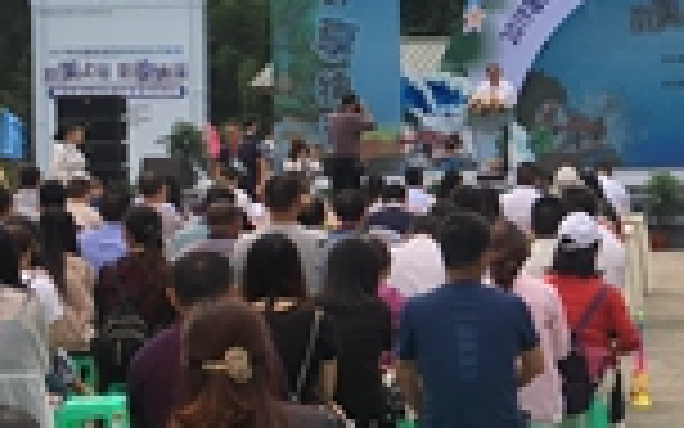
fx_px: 1883
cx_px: 752
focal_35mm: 101
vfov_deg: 13.0
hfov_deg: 19.7
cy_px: 200
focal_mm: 4.15
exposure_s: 1/561
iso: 25
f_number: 2.2
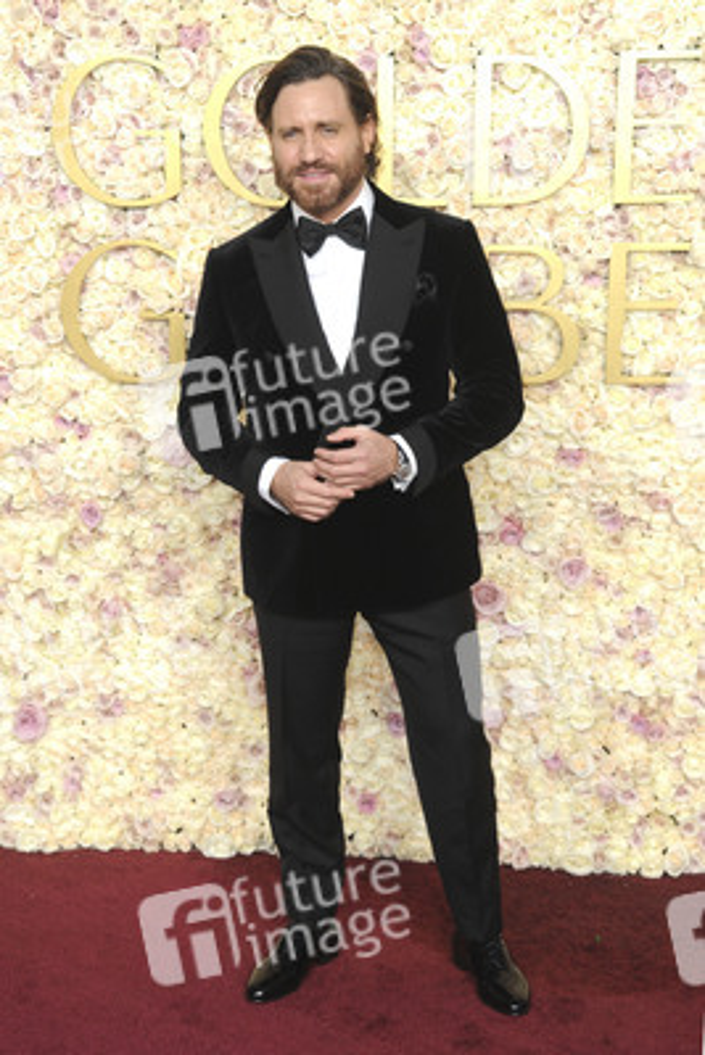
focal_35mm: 62
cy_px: 528
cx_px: 352
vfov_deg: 32.4
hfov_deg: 21.9
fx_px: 1820
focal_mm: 62
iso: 1000
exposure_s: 1/250
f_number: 13
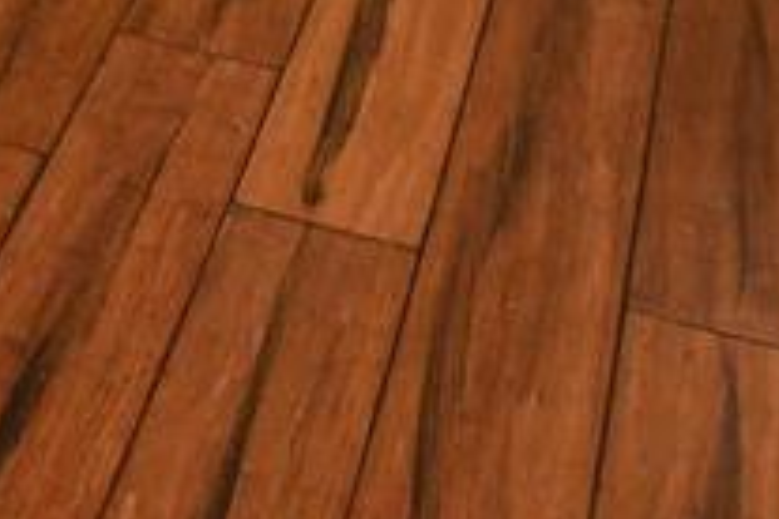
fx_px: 2705
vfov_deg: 8.3
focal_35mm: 125
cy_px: -1271
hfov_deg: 13.4
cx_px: -918
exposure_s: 1/60
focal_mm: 12
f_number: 4
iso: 450
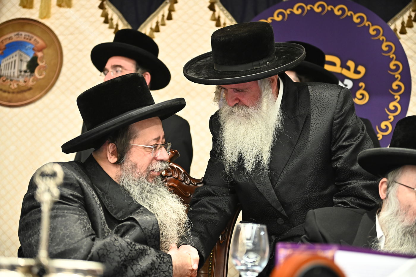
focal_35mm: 62
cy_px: 138
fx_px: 716
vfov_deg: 21.9
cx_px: 208
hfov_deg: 32.4
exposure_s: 1/200
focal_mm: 62
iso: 3200
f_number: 2.8
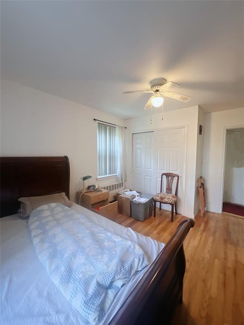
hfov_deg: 89.9
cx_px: 122
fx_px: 122
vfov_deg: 106.2
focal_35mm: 13
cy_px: 162
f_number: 1.8
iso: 160
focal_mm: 1.57
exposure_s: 1/60
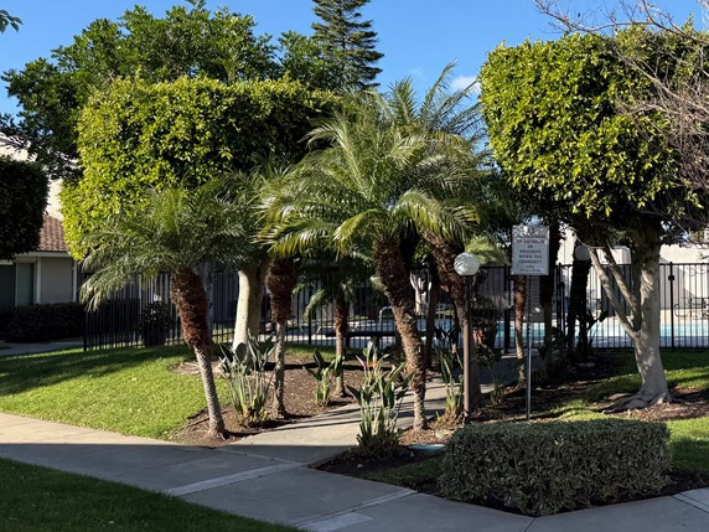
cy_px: 226
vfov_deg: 33.5
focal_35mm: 43
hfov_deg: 41.6
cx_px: 585
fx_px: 881
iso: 80
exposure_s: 1/2370
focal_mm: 6.76
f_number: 1.78
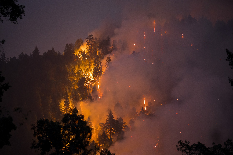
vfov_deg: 10.2
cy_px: 78
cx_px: 116
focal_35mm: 135
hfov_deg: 15.2
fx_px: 874
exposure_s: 1/5
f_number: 2
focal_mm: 135
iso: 4000
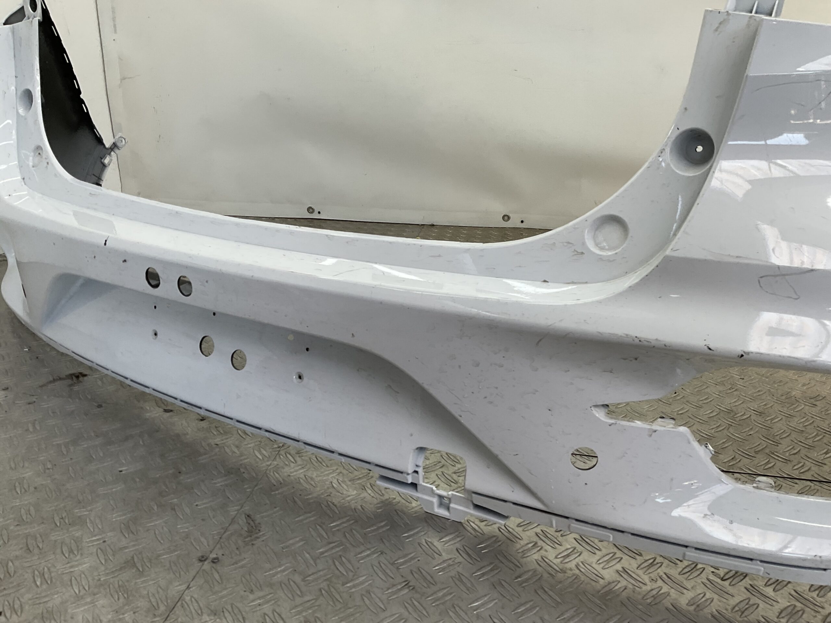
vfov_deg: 48.2
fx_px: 696
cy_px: 312
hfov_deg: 61.7
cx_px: 416
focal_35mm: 29
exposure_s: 1/180
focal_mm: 3
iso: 16
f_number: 1.8
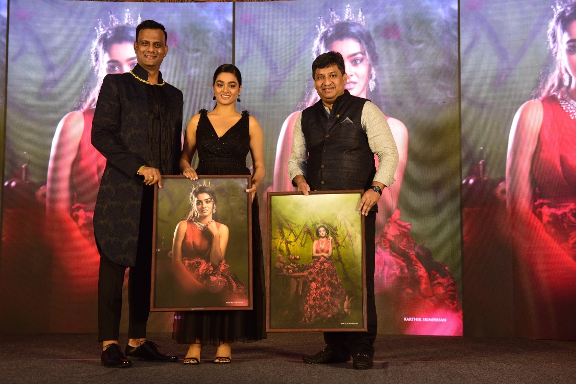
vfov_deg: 24.6
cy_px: 192
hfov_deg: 36.2
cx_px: 288
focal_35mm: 55
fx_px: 880
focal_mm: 55
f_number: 5
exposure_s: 1/60
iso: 1600
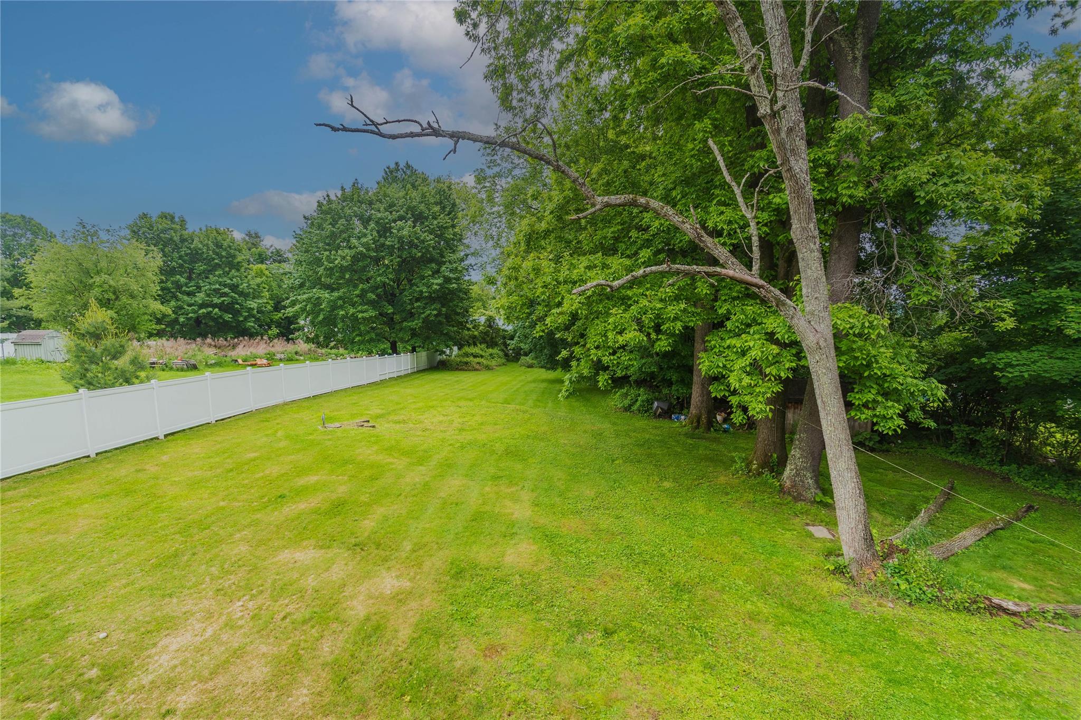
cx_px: 540
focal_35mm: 15
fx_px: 450
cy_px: 360
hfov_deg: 100.4
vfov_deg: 77.3
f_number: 6.3
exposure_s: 1/125
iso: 100
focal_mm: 10
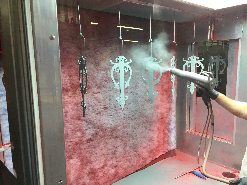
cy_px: 92
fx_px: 207
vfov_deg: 48.2
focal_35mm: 29
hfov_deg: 61.7
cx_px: 124
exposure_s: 1/30
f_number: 2.2
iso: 40
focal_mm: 4.15
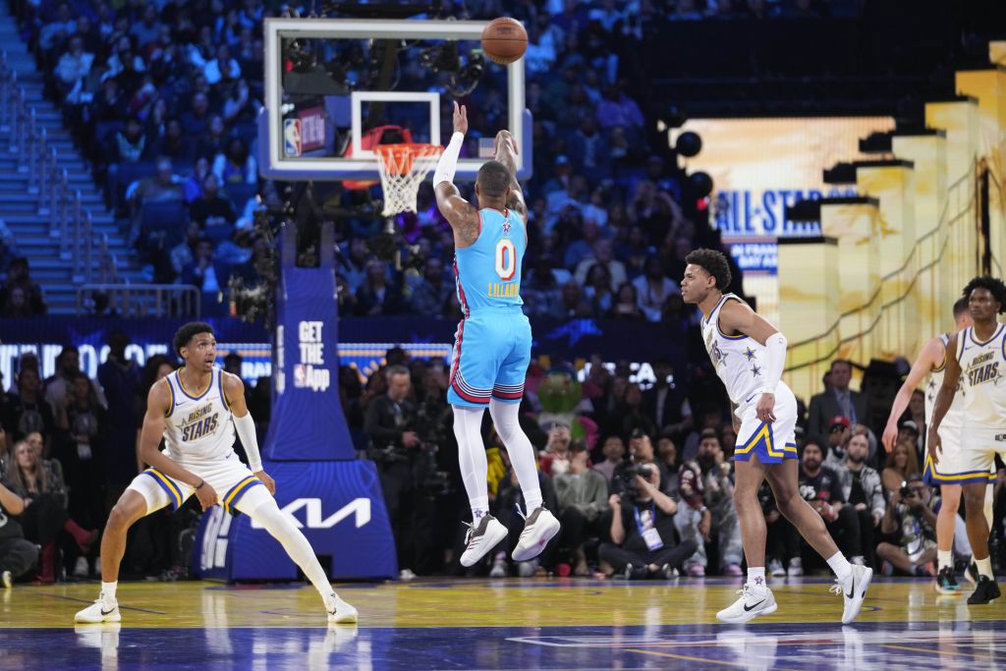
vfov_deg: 8.8
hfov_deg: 13.2
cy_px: 336
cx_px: 503
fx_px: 4360
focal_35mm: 156
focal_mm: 156
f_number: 2.8
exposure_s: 1/1000
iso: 2500
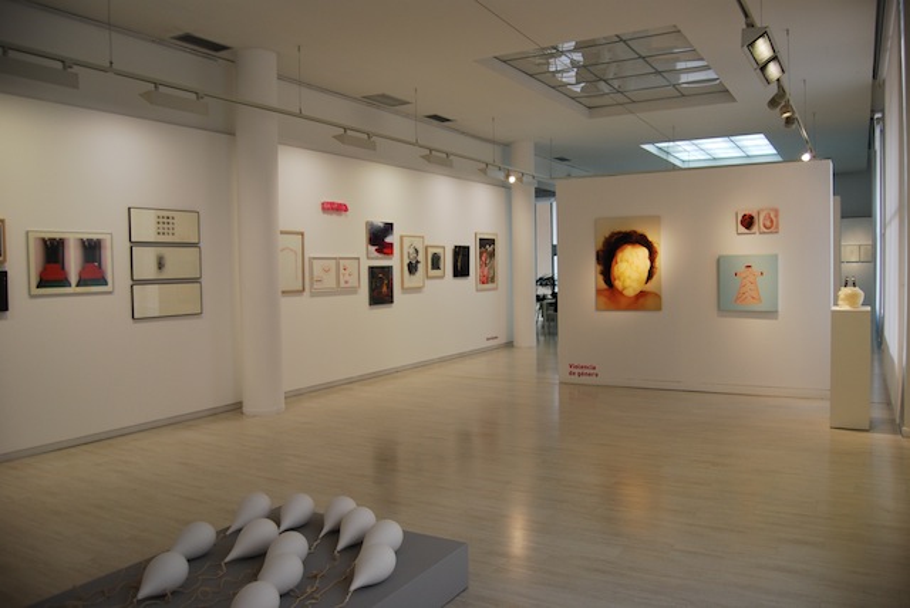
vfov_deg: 48.0
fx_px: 683
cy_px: 304
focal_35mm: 27
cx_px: 455
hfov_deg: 67.3
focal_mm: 18
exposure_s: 1/60
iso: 200
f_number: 4
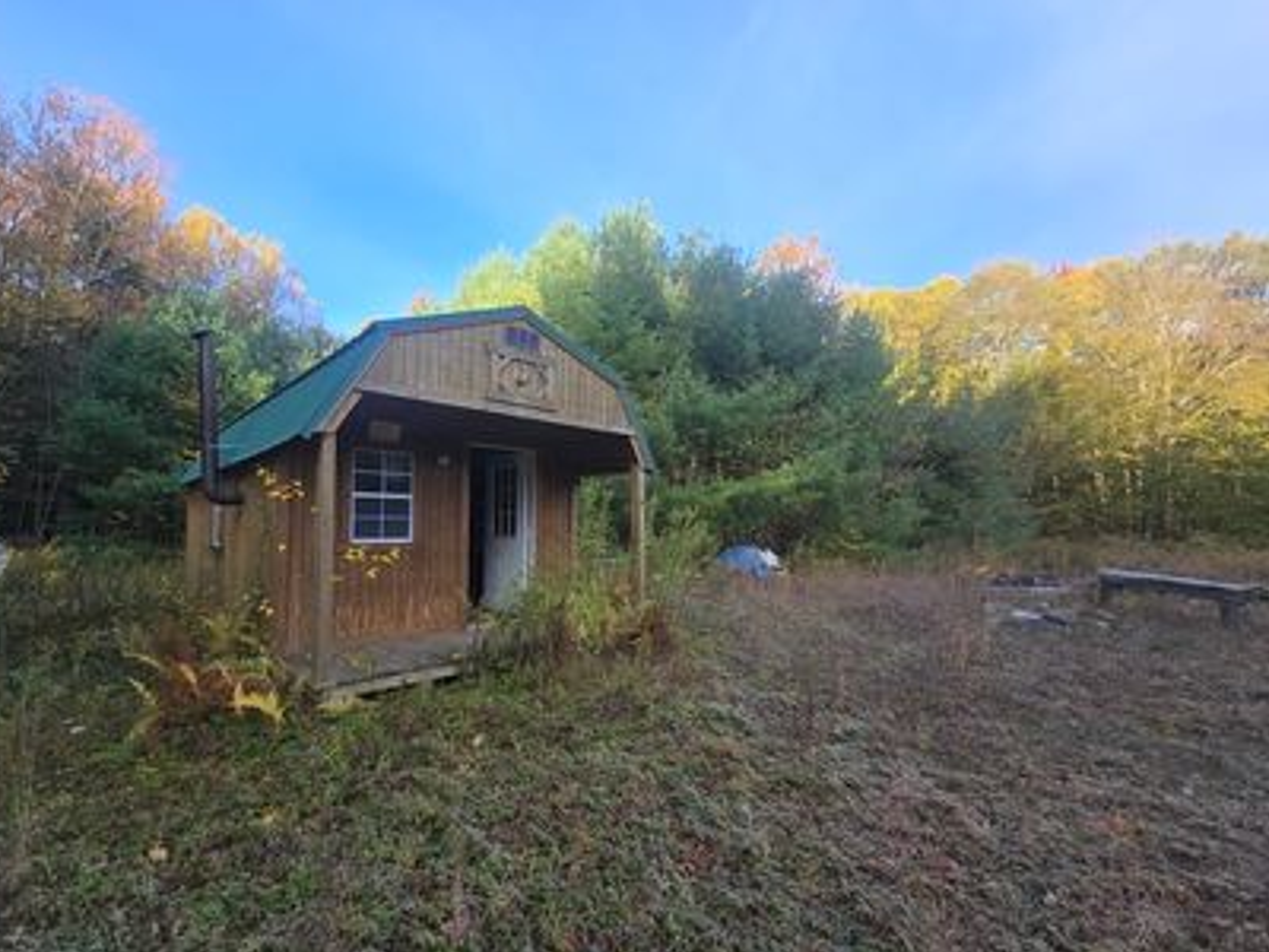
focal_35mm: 14
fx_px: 513
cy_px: 506
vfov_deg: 85.6
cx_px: 588
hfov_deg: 101.9
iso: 50
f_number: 2.2
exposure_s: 1/404
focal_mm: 2.2
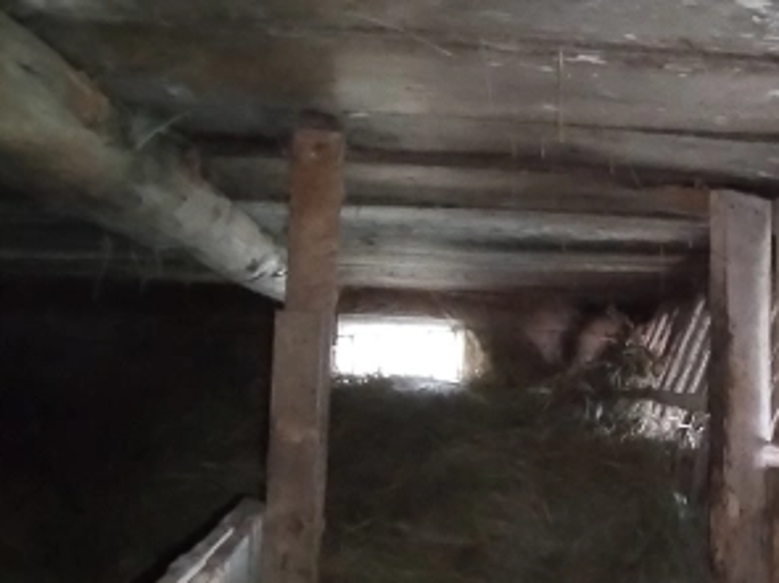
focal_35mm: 36
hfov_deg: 46.4
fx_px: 810
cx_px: 700
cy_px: 383
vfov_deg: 39.2
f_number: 2.2
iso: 1552
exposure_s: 1/20
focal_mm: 1.42
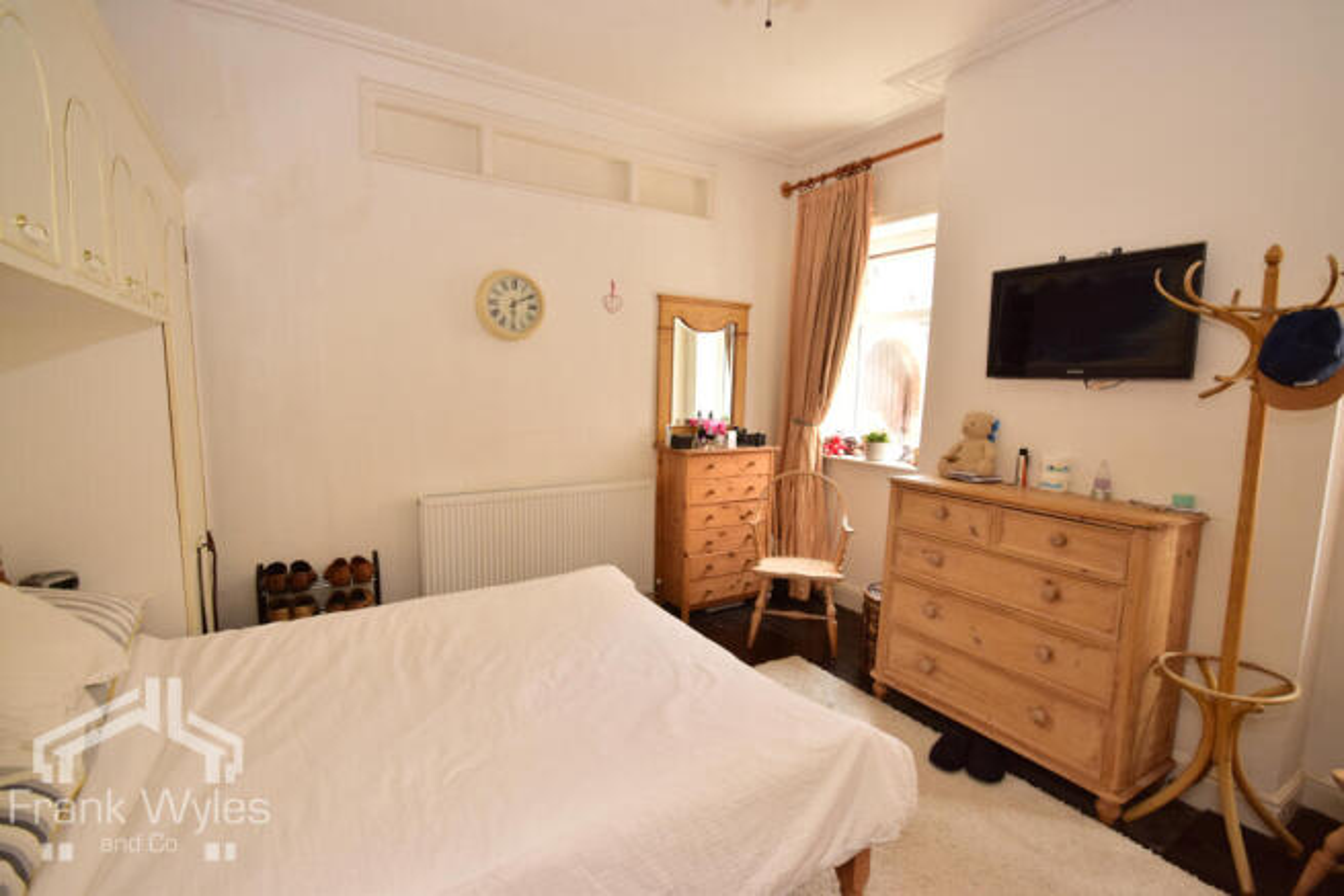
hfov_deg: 95.0
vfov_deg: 72.1
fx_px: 616
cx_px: 672
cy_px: 448
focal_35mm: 16
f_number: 8
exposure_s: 1/50
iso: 500
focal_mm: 11
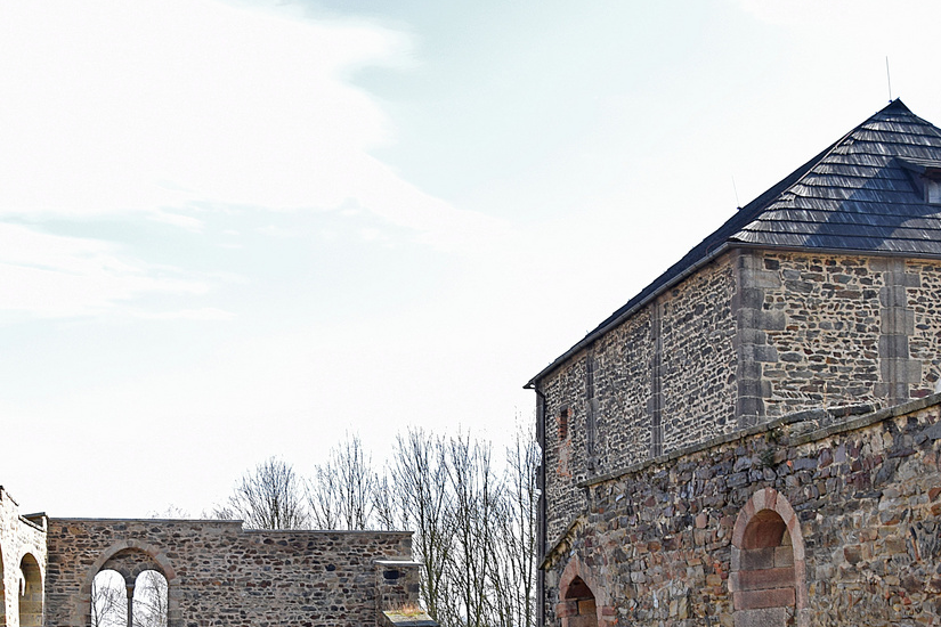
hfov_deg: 37.5
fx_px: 1385
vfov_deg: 24.7
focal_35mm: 53
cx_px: 413
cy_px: 568
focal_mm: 18
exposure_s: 1/160
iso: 100
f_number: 6.3
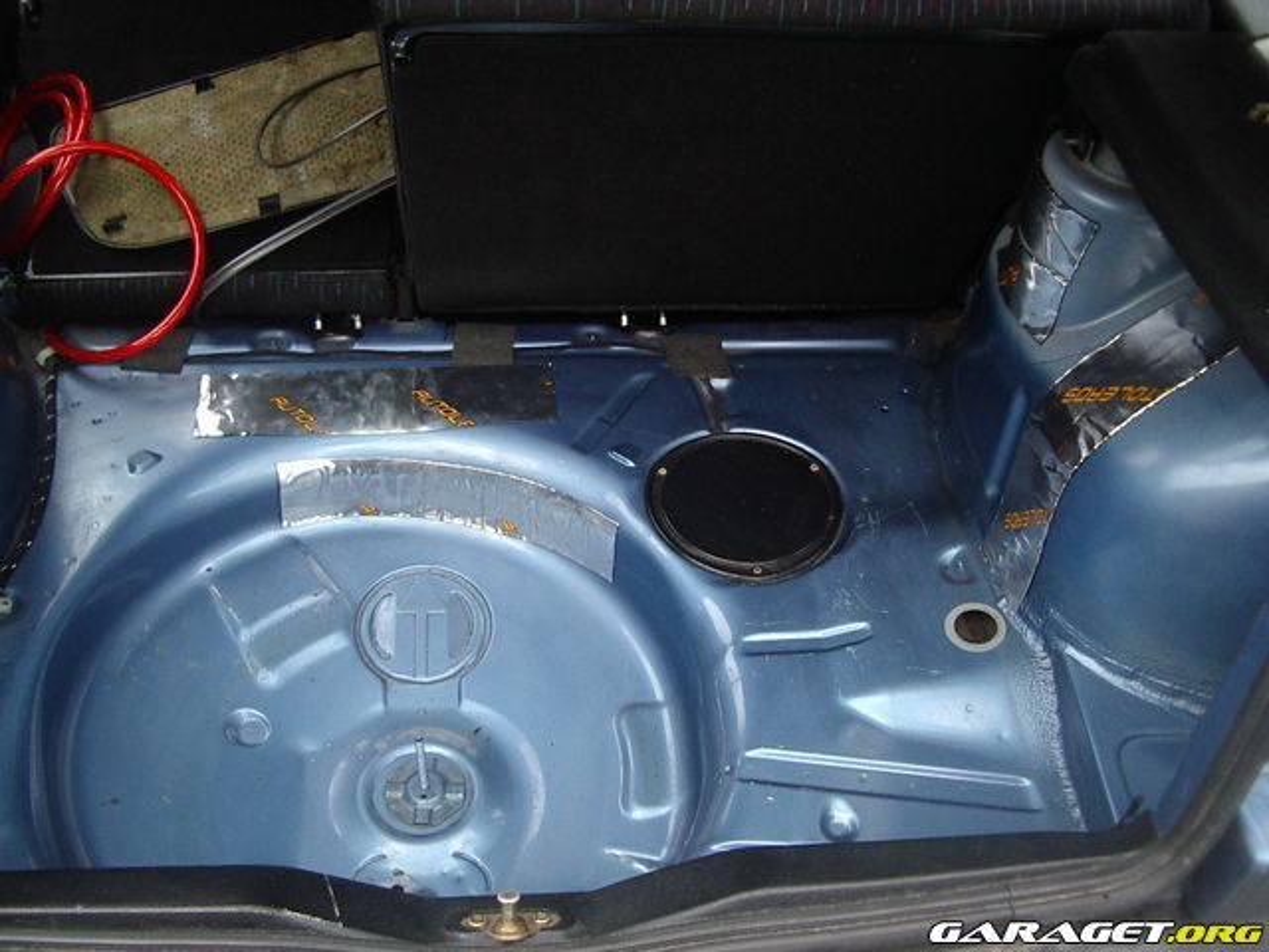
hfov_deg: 49.0
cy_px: 476
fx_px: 1393
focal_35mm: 38
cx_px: 634
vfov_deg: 37.7
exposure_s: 1/80
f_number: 2.6
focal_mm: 5.8
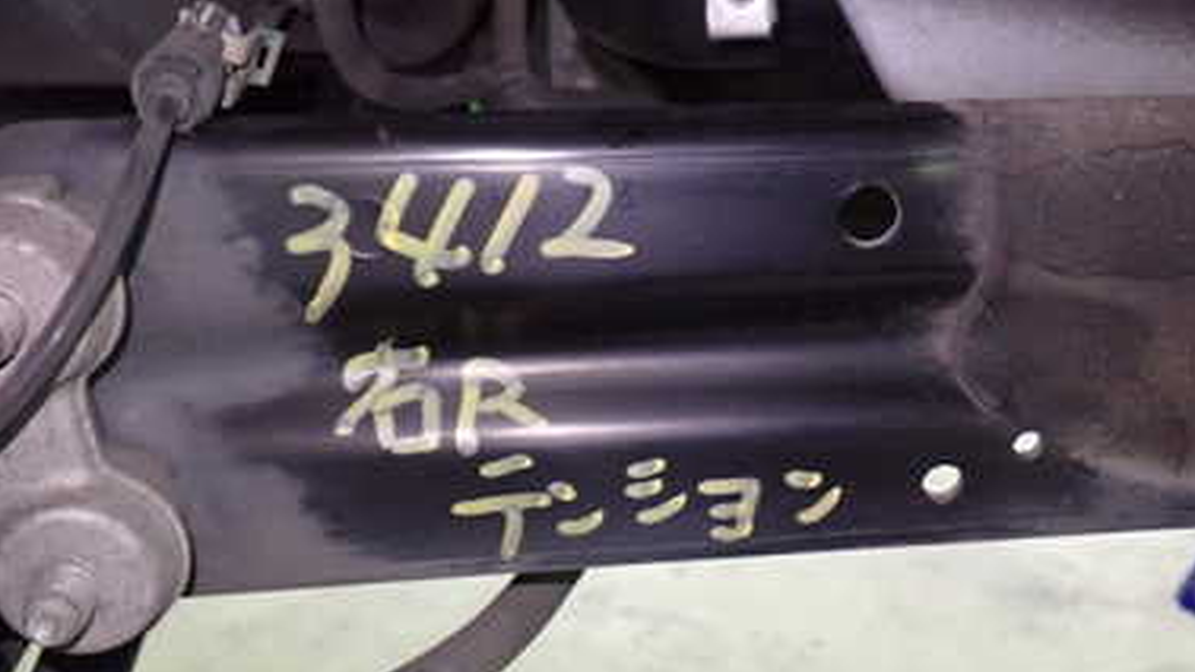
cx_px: 691
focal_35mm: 52
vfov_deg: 23.0
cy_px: 355
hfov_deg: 39.8
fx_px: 1648
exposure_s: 1/30
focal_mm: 5.4
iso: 800
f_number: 2.3
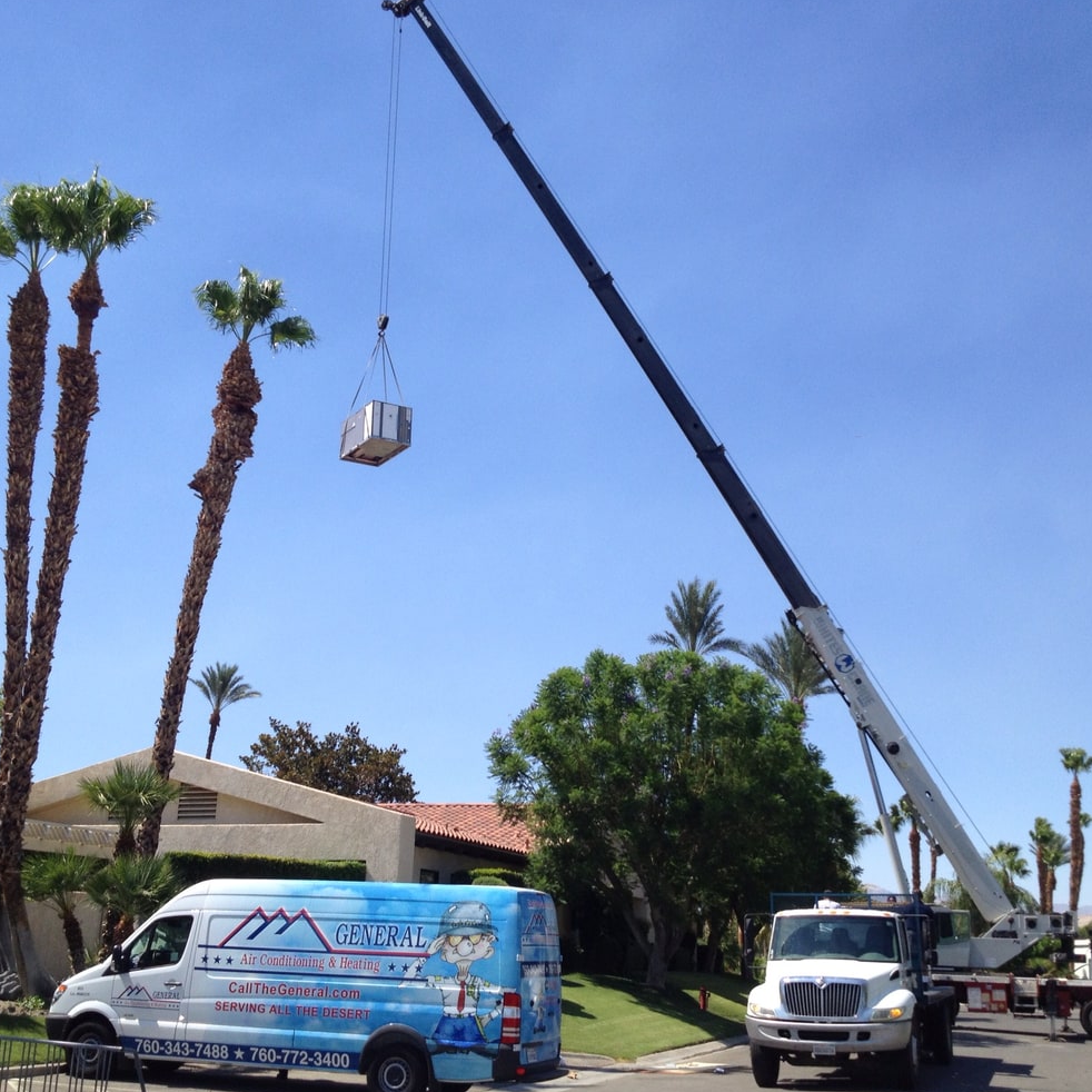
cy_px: 549
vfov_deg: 40.0
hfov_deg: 40.0
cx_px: 563
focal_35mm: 42
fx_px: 1499
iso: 64
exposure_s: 1/1672
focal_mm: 4.28
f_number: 2.4
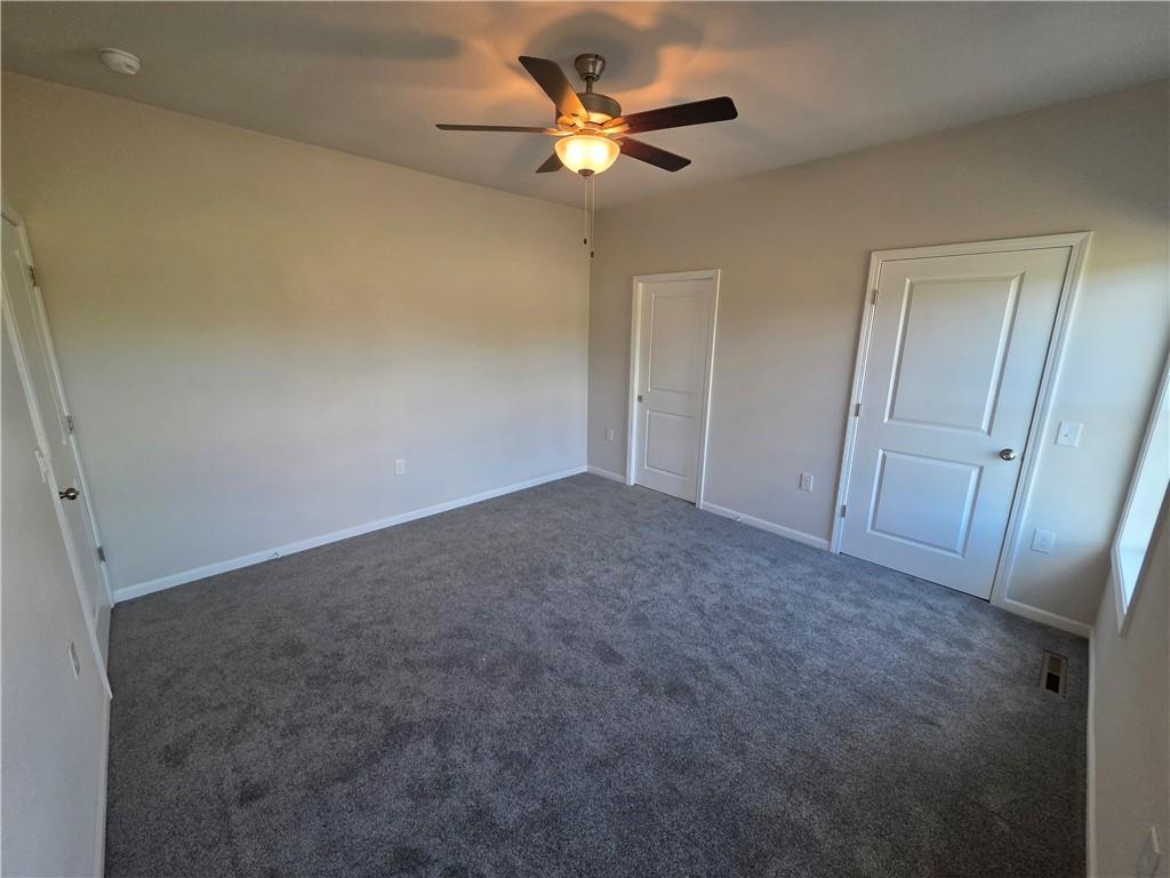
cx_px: 585
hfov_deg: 106.2
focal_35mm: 13
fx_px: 439
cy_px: 439
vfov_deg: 89.9
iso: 160
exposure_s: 1/120
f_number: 1.9
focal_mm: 2.2
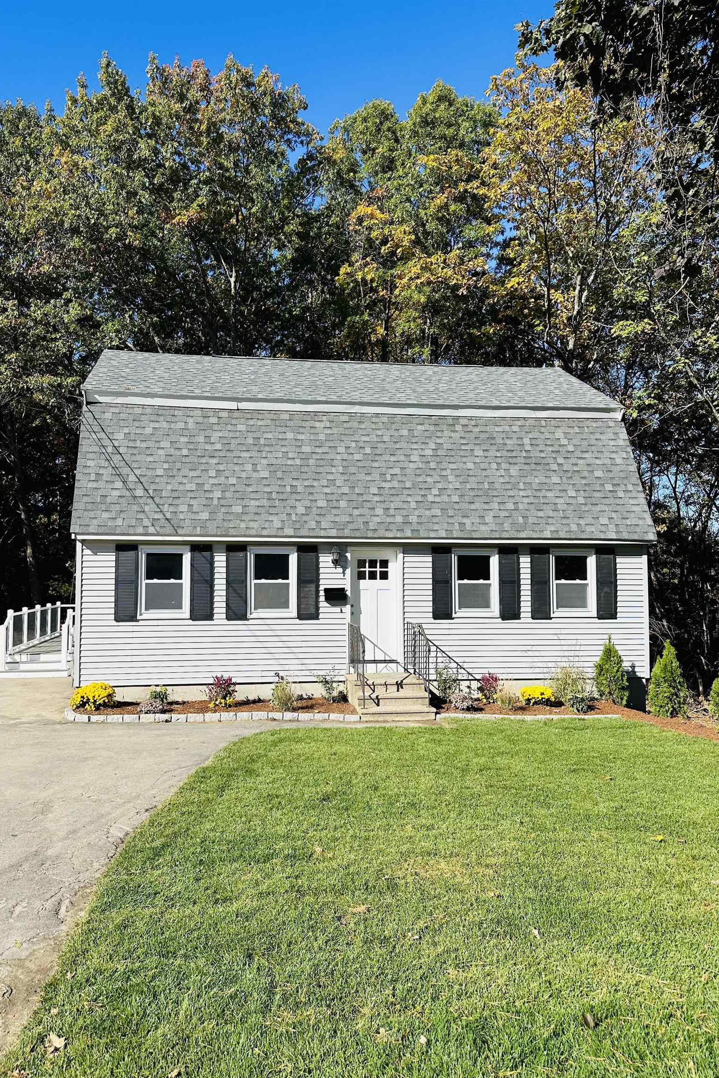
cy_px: 539
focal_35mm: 25
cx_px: 318
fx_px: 749
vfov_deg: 71.5
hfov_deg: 51.2
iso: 80
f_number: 1.78
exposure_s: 1/3717
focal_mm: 6.86
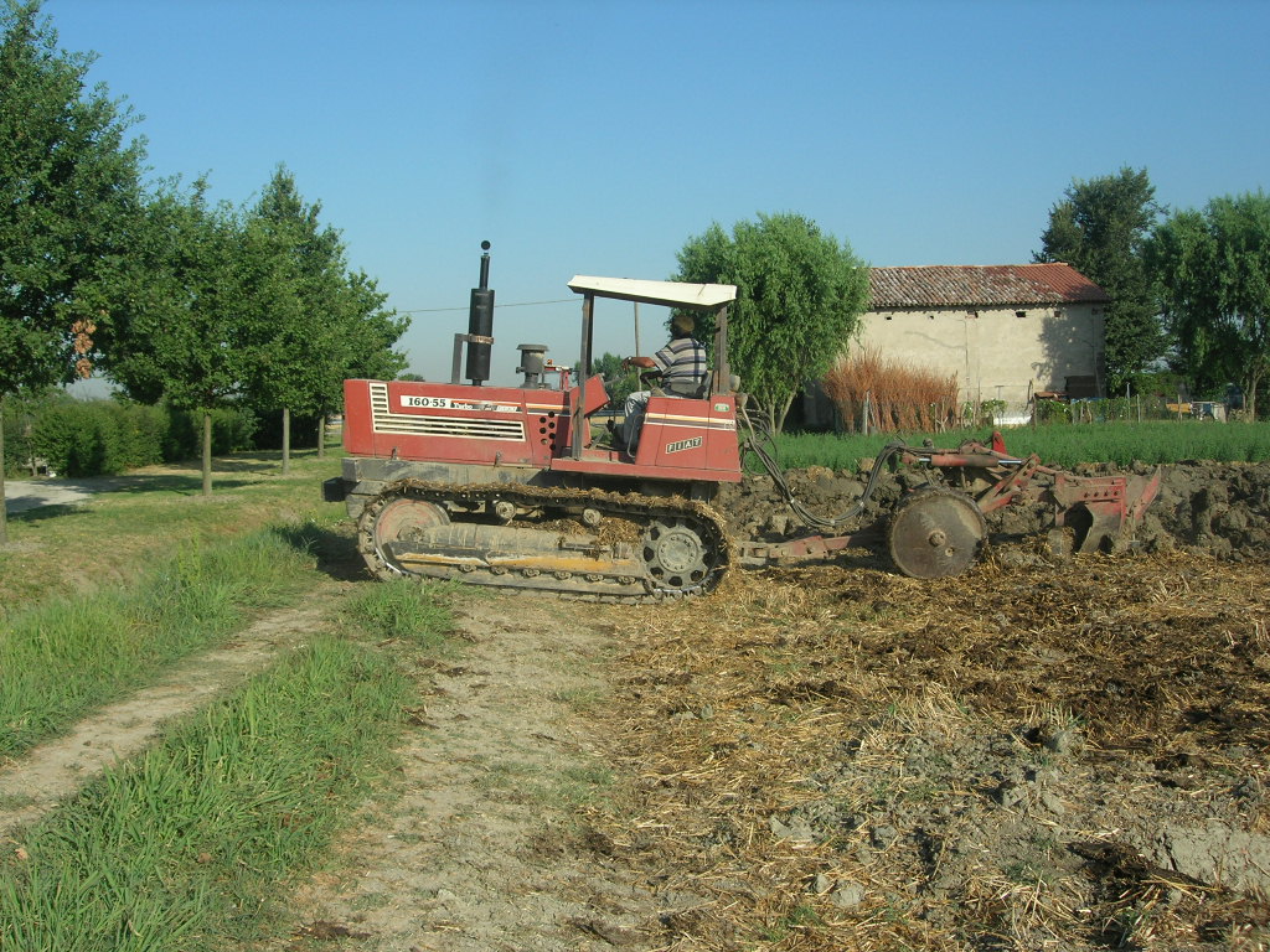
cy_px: 476
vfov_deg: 37.7
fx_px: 1394
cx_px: 635
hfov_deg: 49.0
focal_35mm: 38
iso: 64
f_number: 4.8
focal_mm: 7.8
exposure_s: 1/558
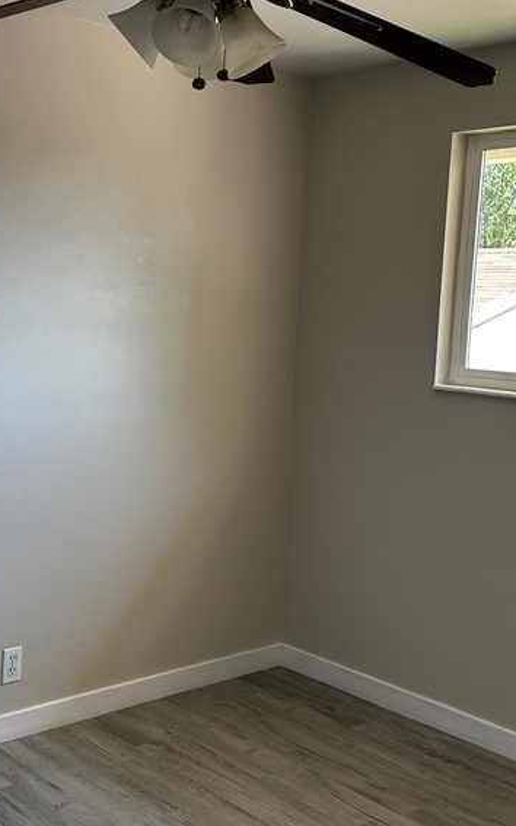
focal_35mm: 46
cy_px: 394
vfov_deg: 43.5
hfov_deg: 27.9
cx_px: 191
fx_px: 1034
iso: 100
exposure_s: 1/166
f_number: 1.78
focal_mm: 6.86
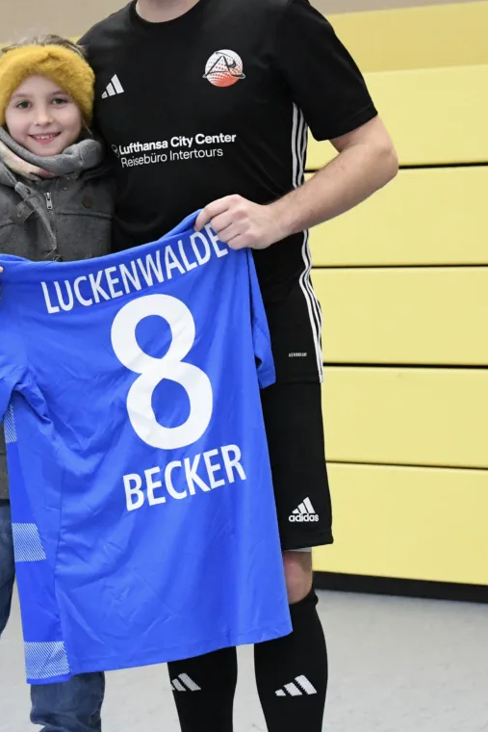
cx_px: 176
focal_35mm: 62
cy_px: 245
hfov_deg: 21.9
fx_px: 1260
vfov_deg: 32.1
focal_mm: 46
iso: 12800
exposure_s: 1/500
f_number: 4
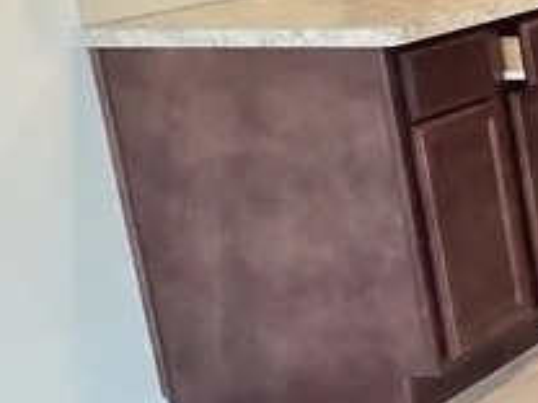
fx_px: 1399
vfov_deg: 16.3
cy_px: 106
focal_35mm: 90
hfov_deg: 12.4
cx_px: 1508
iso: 400
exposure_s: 1/60
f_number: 1.9
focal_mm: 2.2
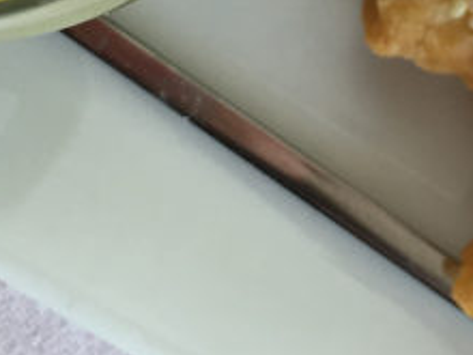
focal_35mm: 154
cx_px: 303
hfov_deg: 12.8
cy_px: -400
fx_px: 2104
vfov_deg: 9.0
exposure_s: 1/100
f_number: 2.2
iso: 25
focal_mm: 4.15
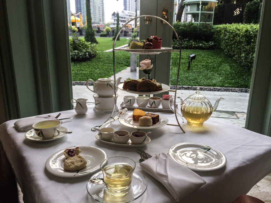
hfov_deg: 61.7
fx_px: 227
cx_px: 136
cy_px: 102
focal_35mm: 29
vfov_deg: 48.2
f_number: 2.2
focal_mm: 4.15
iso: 32
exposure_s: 1/100
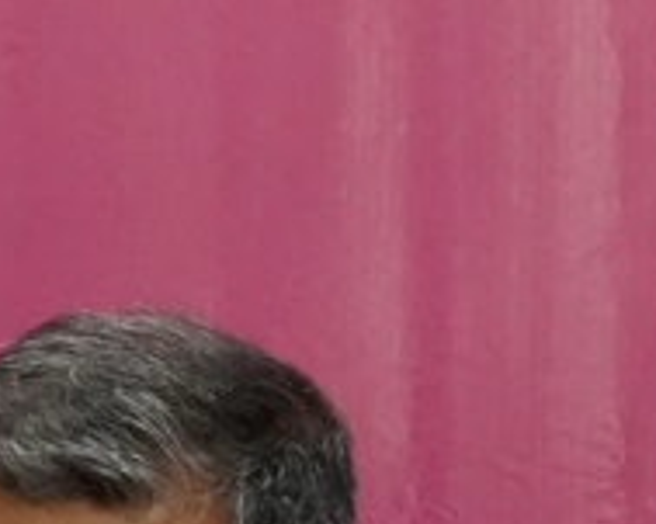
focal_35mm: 614
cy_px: 871
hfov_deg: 3.1
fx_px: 11915
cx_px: 902
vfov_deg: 2.5
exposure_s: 1/160
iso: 3200
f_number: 5
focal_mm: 51
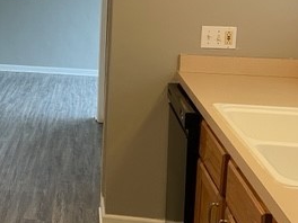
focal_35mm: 63
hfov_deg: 27.2
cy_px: 39
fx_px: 542
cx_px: -56
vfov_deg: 22.9
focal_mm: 4.2
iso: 200
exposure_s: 1/60
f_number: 1.6
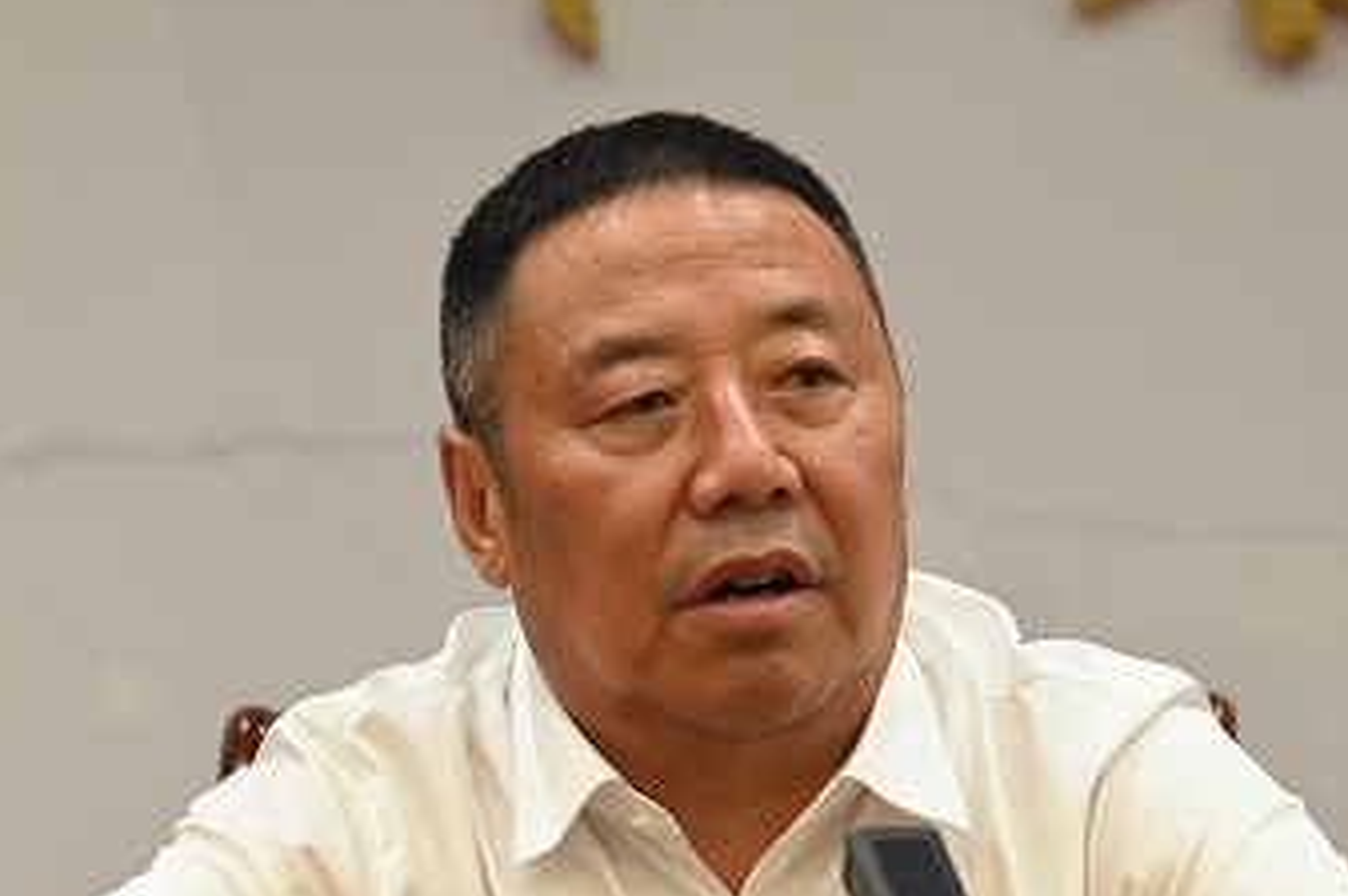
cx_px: 468
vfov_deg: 5.0
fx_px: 10212
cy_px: 738
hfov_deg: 7.5
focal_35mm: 273
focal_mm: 120
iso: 2500
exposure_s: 1/320
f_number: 4.5
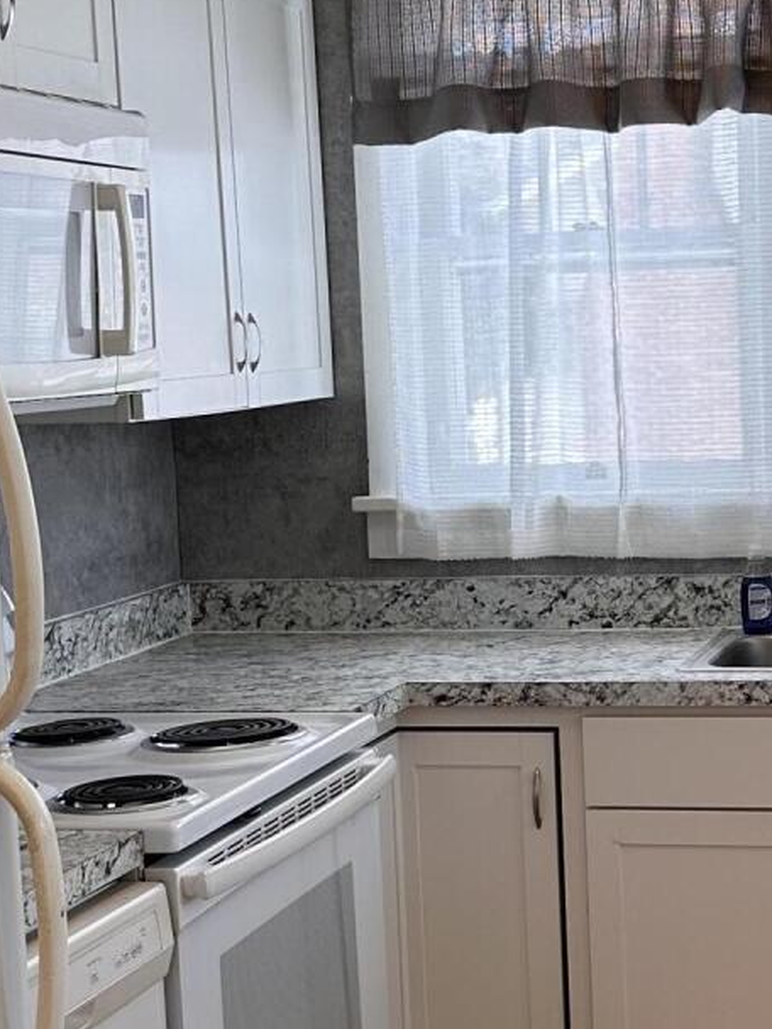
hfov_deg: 18.5
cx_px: 637
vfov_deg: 24.7
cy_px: 625
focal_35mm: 79
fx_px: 2349
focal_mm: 6.86
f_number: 1.78
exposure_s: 1/172
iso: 80
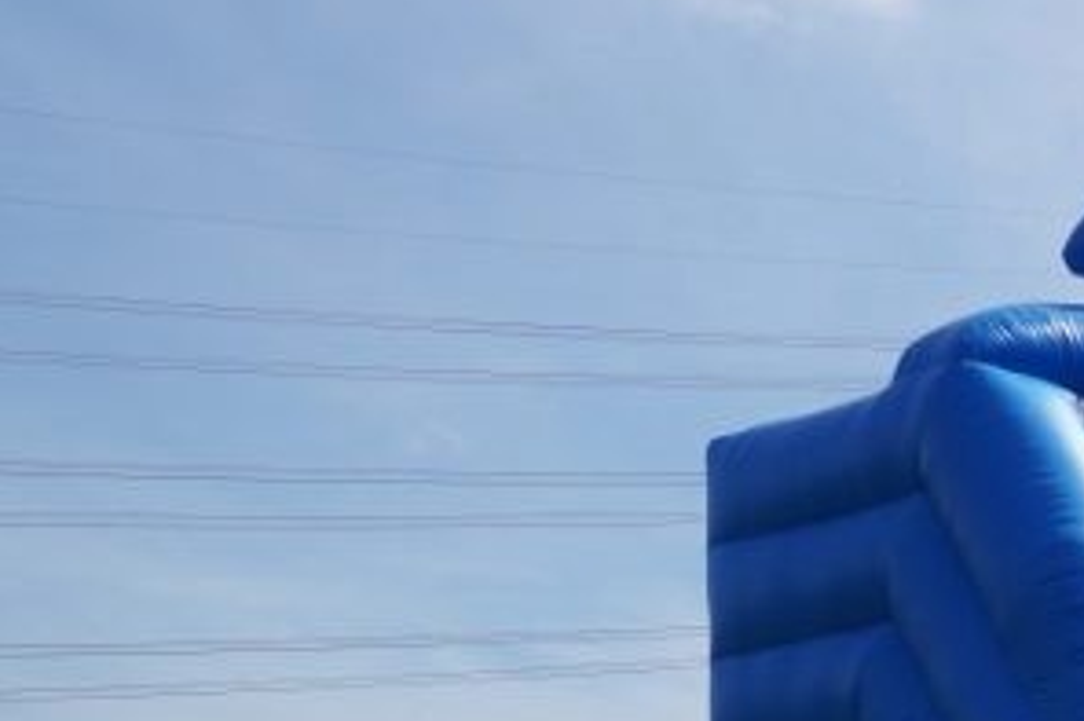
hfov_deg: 20.1
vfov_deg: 15.3
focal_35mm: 83
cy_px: 1045
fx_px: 2498
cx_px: 1751
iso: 100
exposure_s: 1/400
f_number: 8
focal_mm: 16
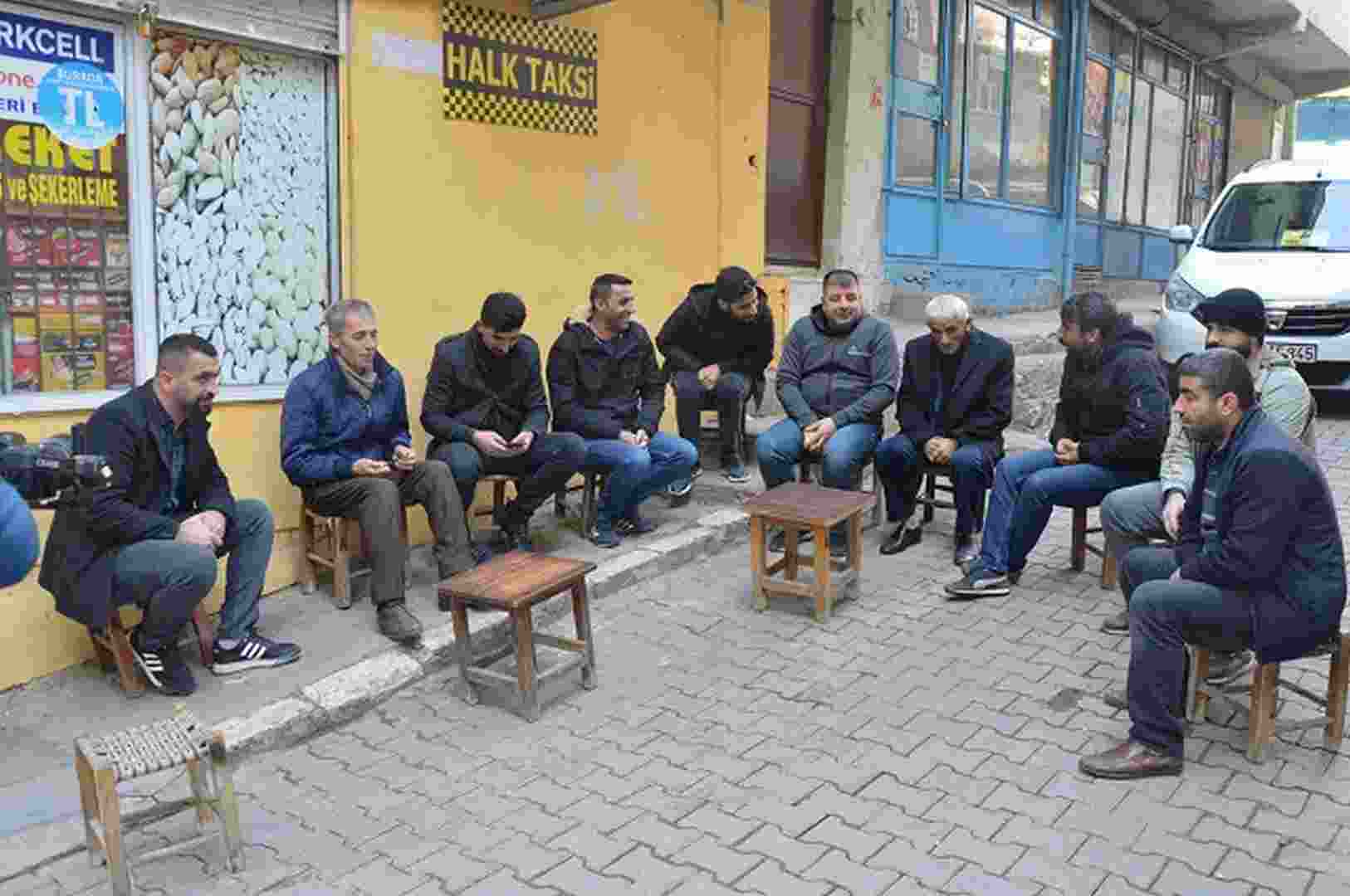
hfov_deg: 59.5
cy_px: 448
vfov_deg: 41.6
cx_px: 675
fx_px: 1180
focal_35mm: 32
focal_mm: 21
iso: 900
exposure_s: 1/100
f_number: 6.3
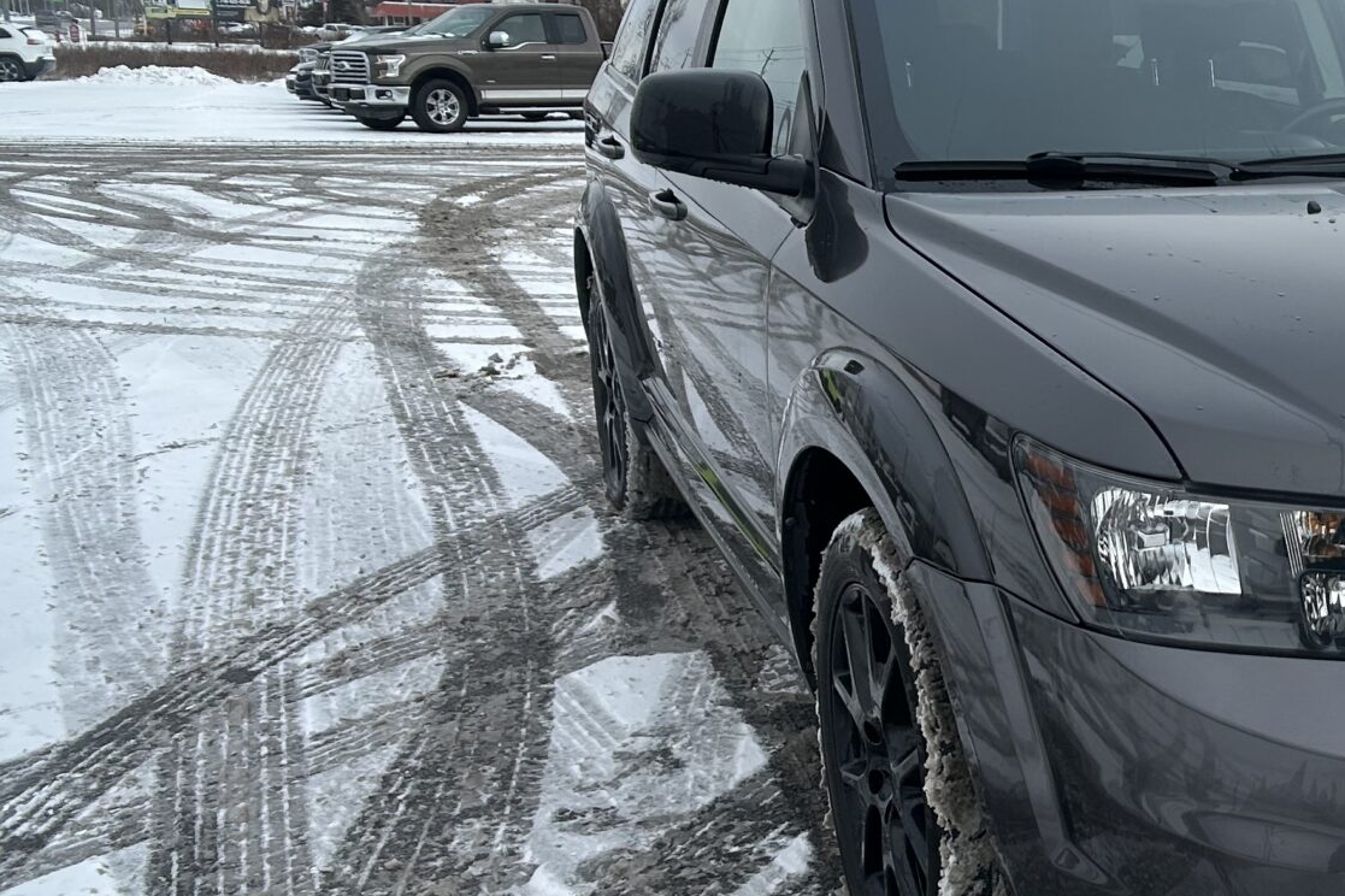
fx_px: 2316
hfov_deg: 30.7
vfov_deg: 21.9
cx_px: 1251
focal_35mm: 62
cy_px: 481
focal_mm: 5.7
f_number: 1.5
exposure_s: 1/2404
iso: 50
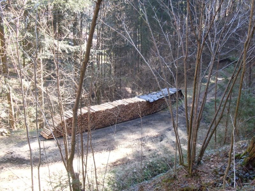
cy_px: 96
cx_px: 128
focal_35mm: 38
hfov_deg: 49.0
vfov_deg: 37.7
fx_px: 280
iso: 80
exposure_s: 1/60
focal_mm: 6.3
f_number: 2.8
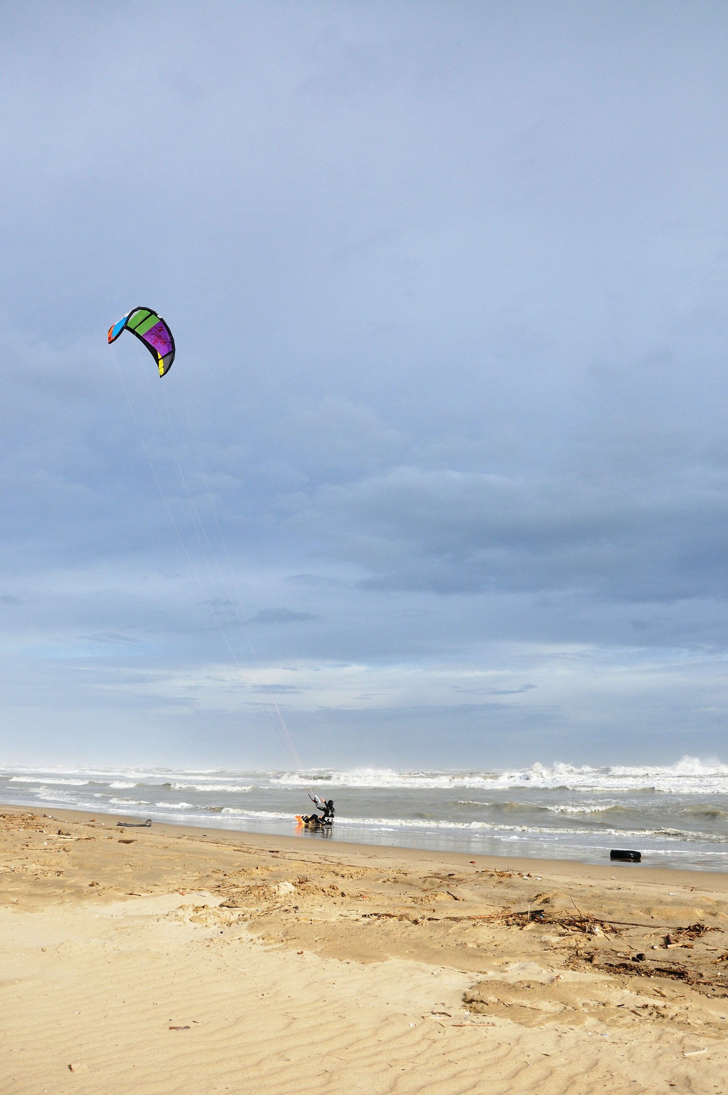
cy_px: 548
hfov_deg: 47.8
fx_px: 821
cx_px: 364
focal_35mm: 27
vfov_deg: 67.4
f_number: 8
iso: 800
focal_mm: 18
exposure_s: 1/2500
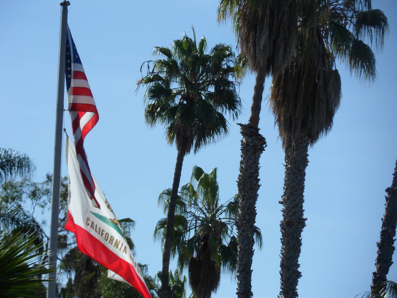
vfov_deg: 7.4
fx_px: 2317
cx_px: 199
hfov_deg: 9.8
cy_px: 149
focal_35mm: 202
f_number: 5.6
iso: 80
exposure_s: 1/750
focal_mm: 36.2
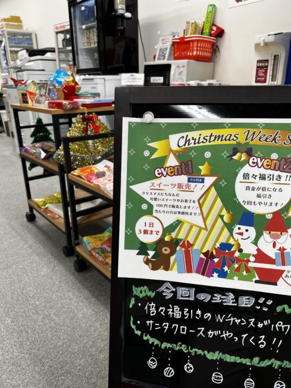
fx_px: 292
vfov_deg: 67.3
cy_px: 194
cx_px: 146
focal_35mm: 26
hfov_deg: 53.0
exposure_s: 1/76
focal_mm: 5.7
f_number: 1.5
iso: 80
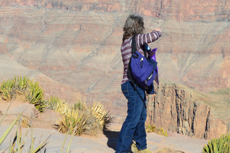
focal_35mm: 150
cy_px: 42
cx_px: 134
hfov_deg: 13.7
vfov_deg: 9.1
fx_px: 956
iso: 100
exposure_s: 1/160
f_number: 11
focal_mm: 55
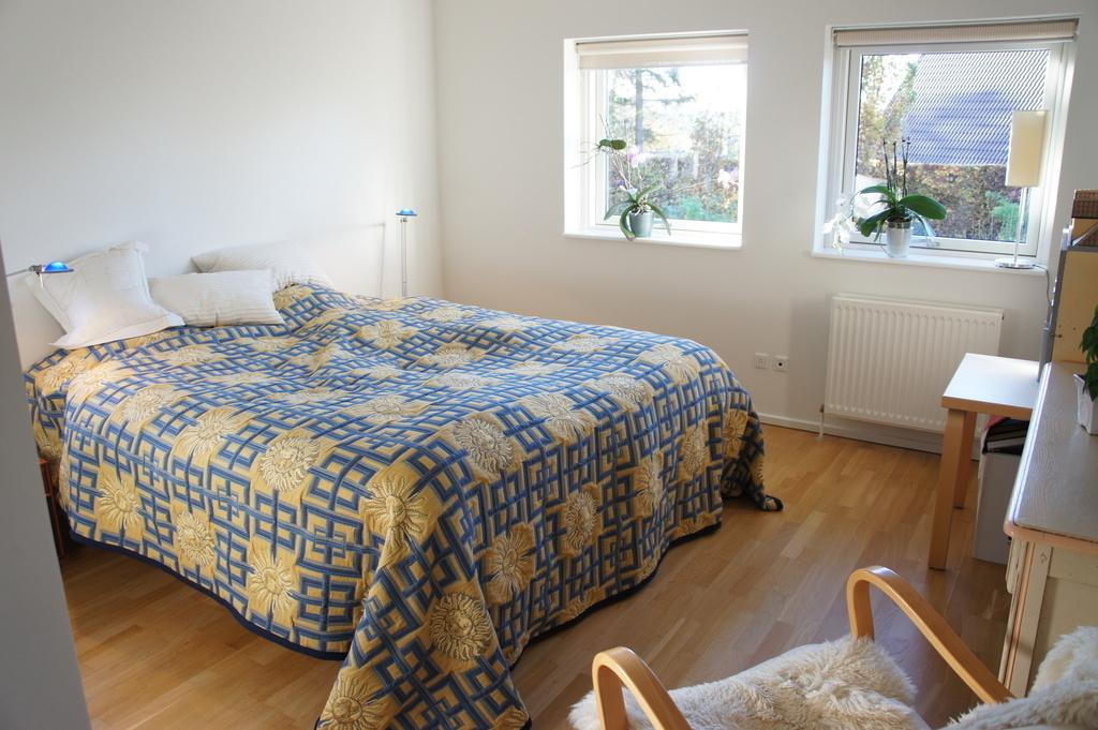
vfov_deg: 47.9
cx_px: 549
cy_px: 365
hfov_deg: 67.4
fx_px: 823
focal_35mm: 27
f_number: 3.5
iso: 200
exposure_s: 1/30
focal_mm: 18
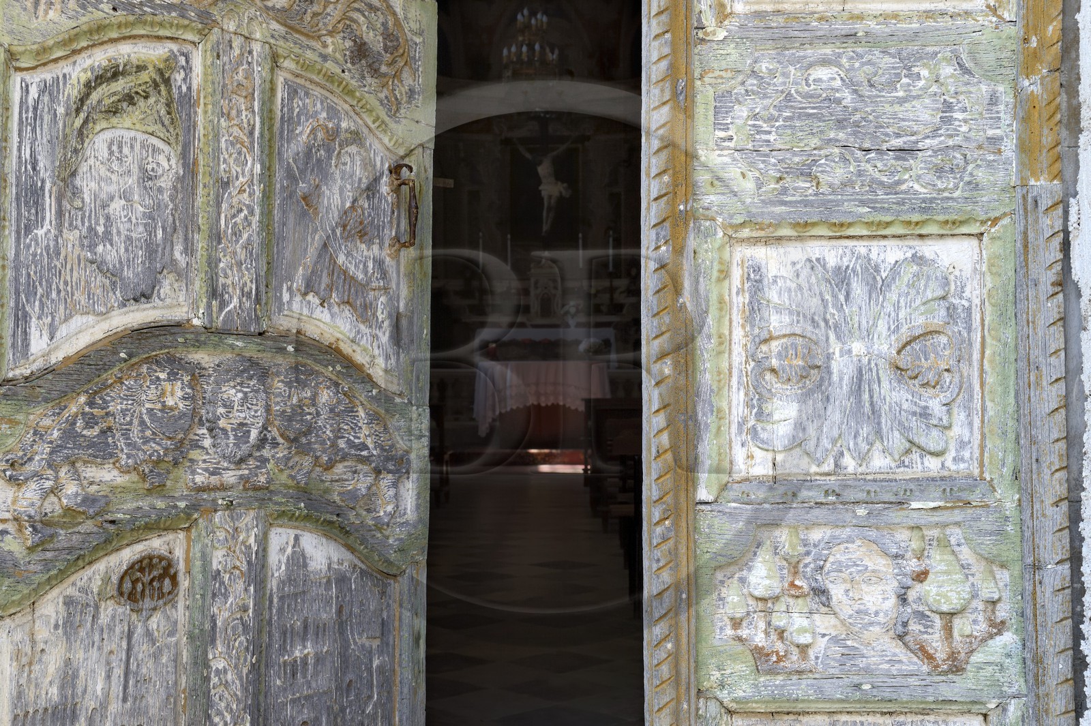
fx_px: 1454
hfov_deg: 41.1
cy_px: 363
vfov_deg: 28.0
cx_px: 546
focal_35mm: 48
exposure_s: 1/60
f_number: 11
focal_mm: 48
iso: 200
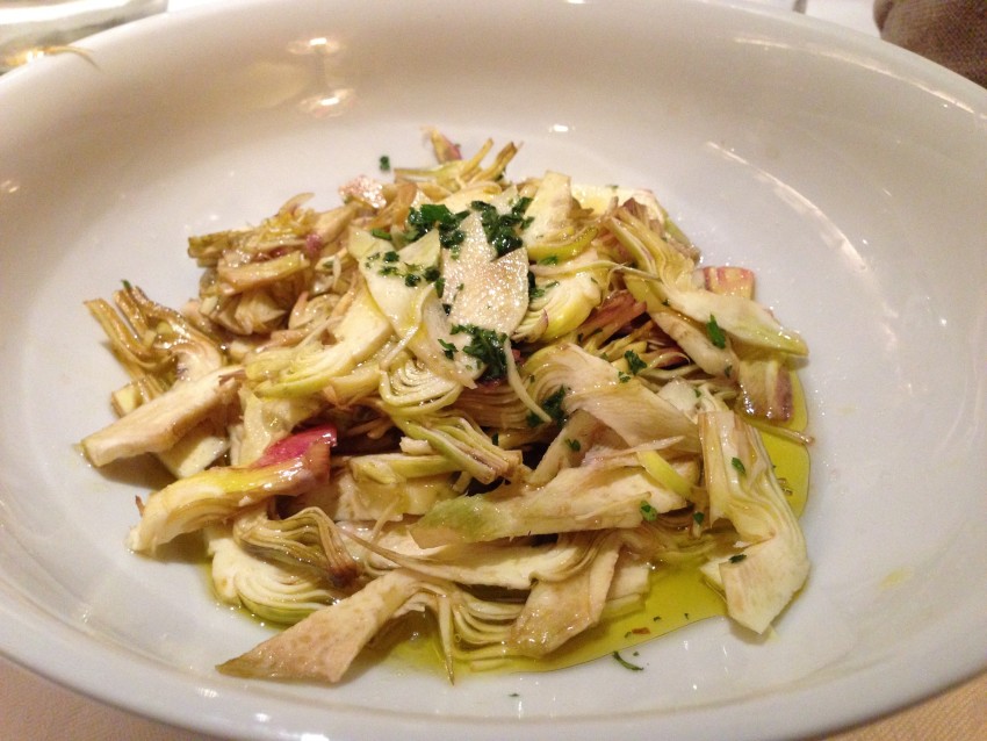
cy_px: 370
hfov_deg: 55.3
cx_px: 494
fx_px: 941
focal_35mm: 33
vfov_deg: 43.0
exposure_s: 1/20
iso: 320
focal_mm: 4.12
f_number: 2.4
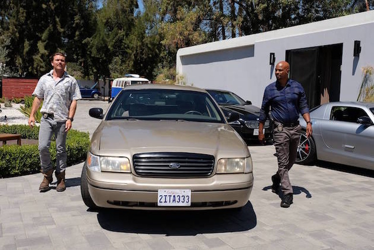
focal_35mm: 39
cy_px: 125
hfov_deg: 49.6
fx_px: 405
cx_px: 187
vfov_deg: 34.2
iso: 200
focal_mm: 25.7
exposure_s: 1/800
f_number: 5.6
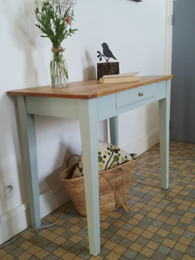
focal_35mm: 34
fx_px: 255
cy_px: 130
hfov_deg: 41.8
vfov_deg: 54.0
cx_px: 98
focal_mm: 3.83
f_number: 2.2
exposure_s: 1/25
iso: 320
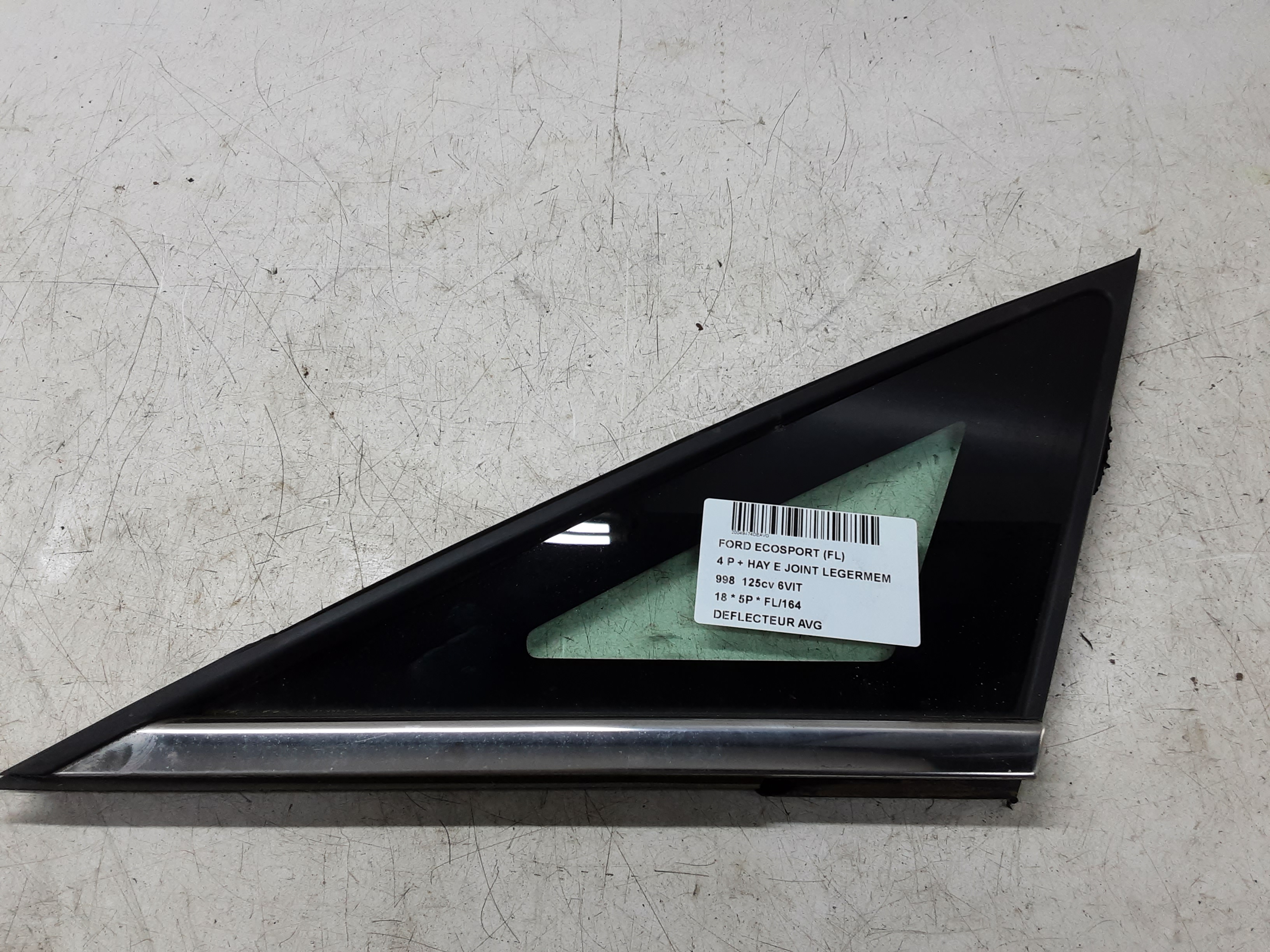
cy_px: 476
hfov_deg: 65.3
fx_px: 991
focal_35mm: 27
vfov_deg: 51.4
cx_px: 635
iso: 64
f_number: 1.9
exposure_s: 1/50
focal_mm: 2.91
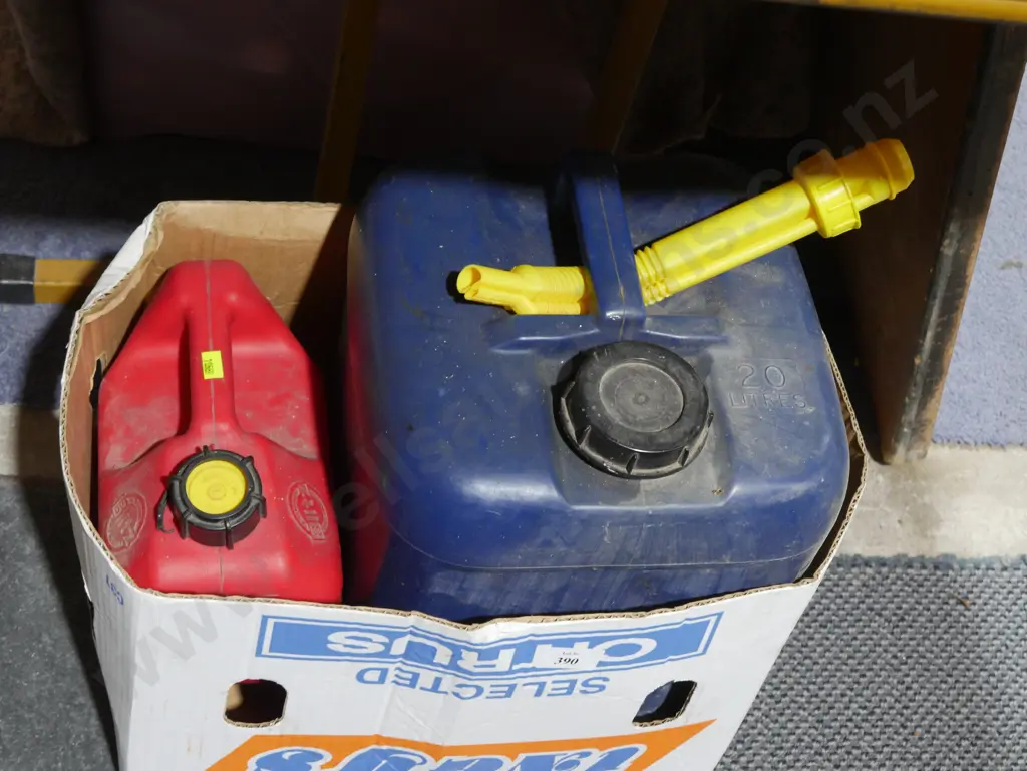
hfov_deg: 33.2
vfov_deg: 25.3
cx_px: 514
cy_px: 386
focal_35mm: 58
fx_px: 1722
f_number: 5.4
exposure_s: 1/60
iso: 1600
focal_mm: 29
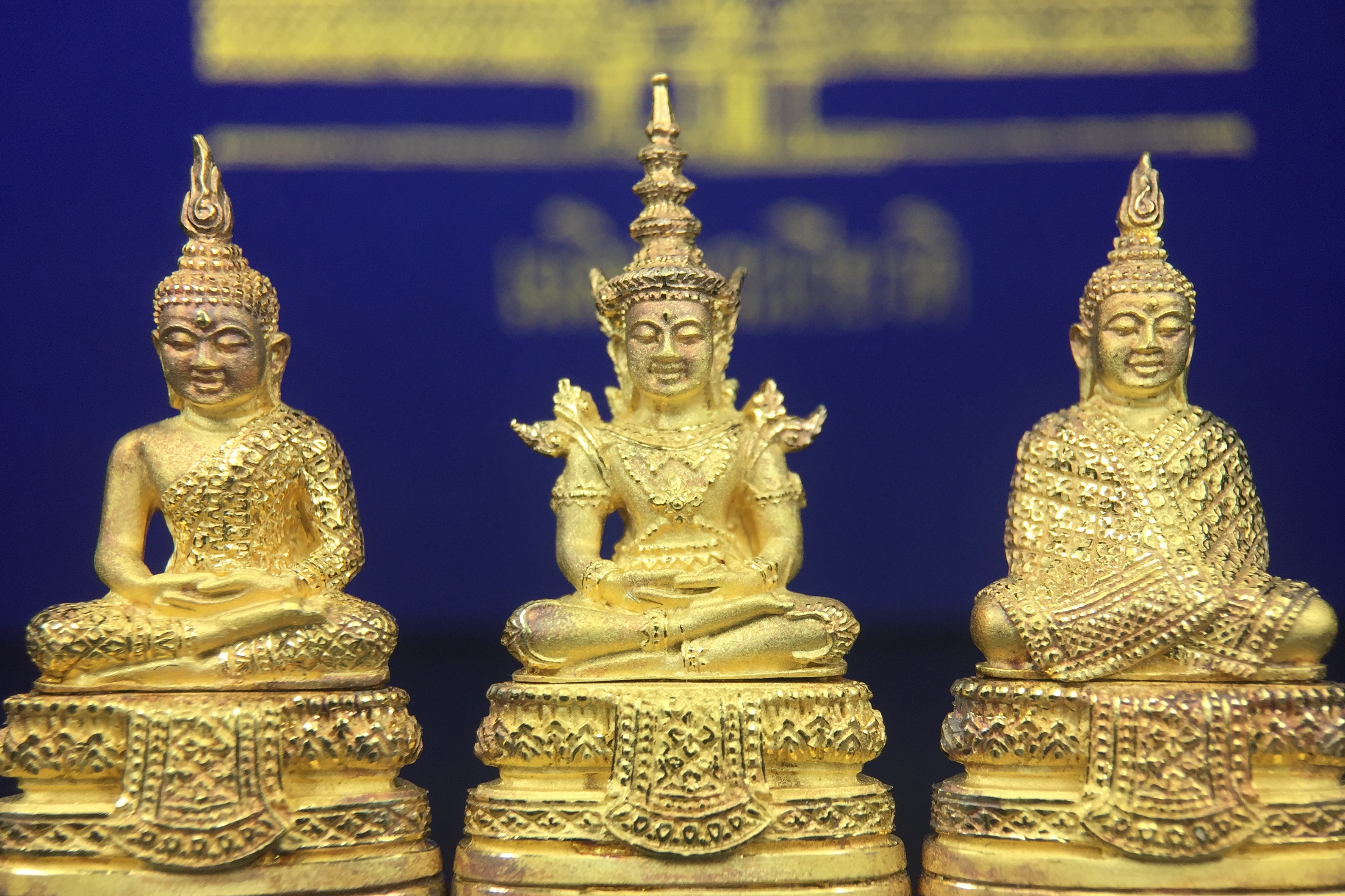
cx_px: 674
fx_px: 1158
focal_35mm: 31
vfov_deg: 42.2
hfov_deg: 60.3
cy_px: 514
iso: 32
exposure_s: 1/860
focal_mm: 4.15
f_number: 2.2
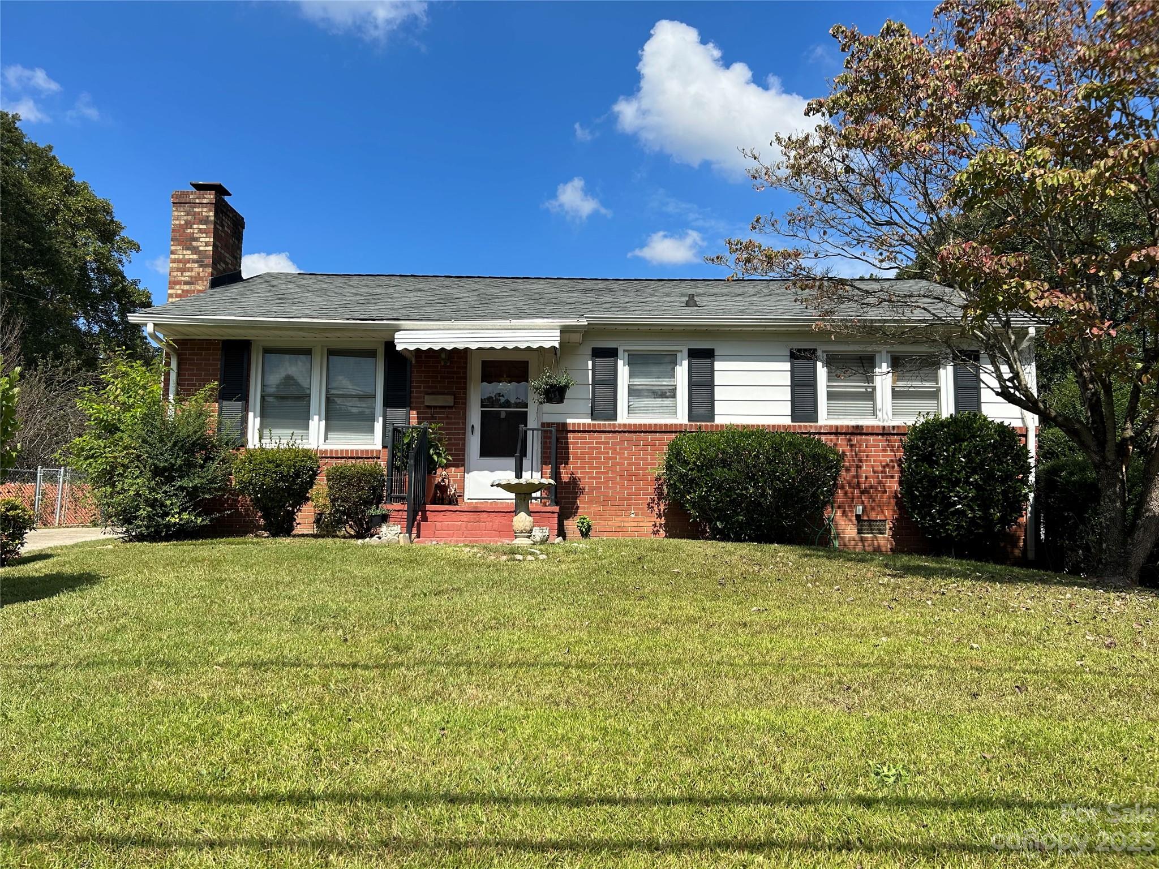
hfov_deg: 67.3
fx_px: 871
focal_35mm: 26
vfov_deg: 53.1
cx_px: 580
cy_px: 434
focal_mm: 5.7
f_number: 1.5
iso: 50
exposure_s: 1/3704
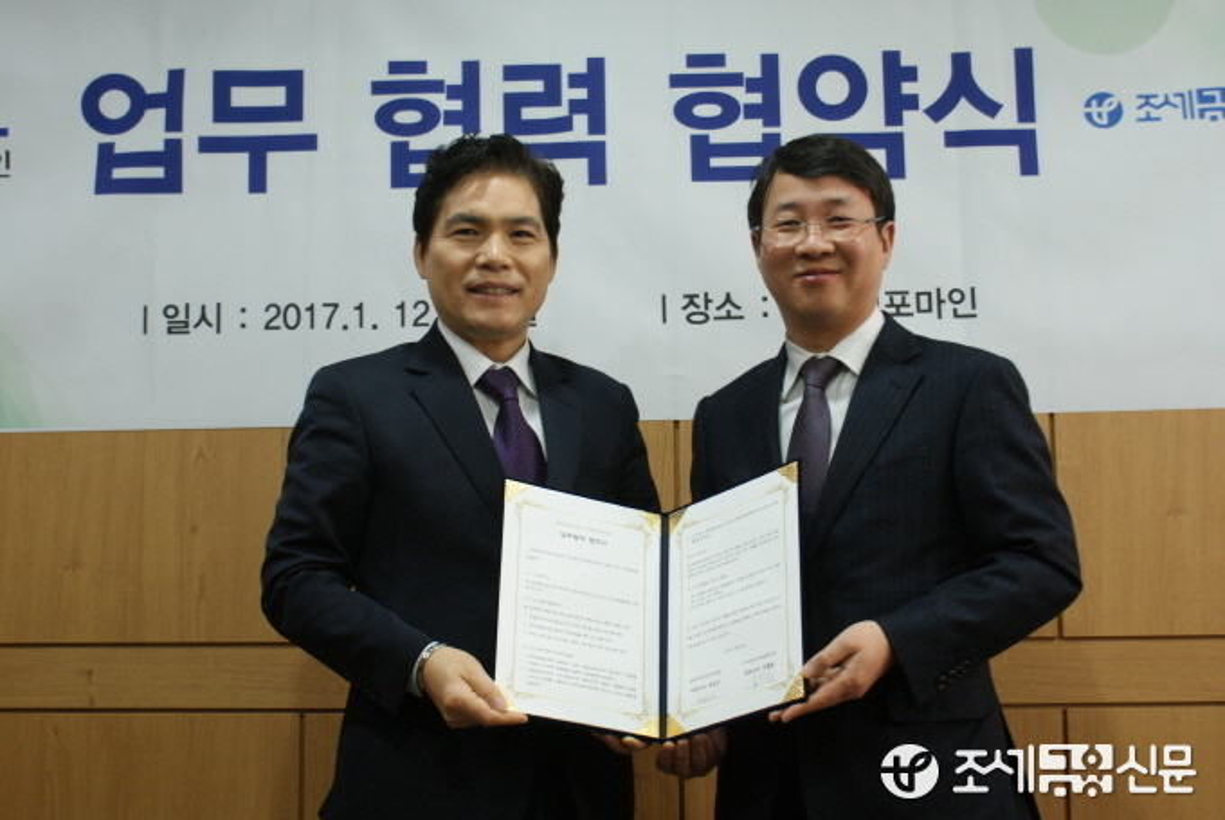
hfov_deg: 37.8
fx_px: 1788
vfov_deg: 25.8
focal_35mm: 52
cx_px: 612
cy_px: 410
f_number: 5.6
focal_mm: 35
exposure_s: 1/30
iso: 400
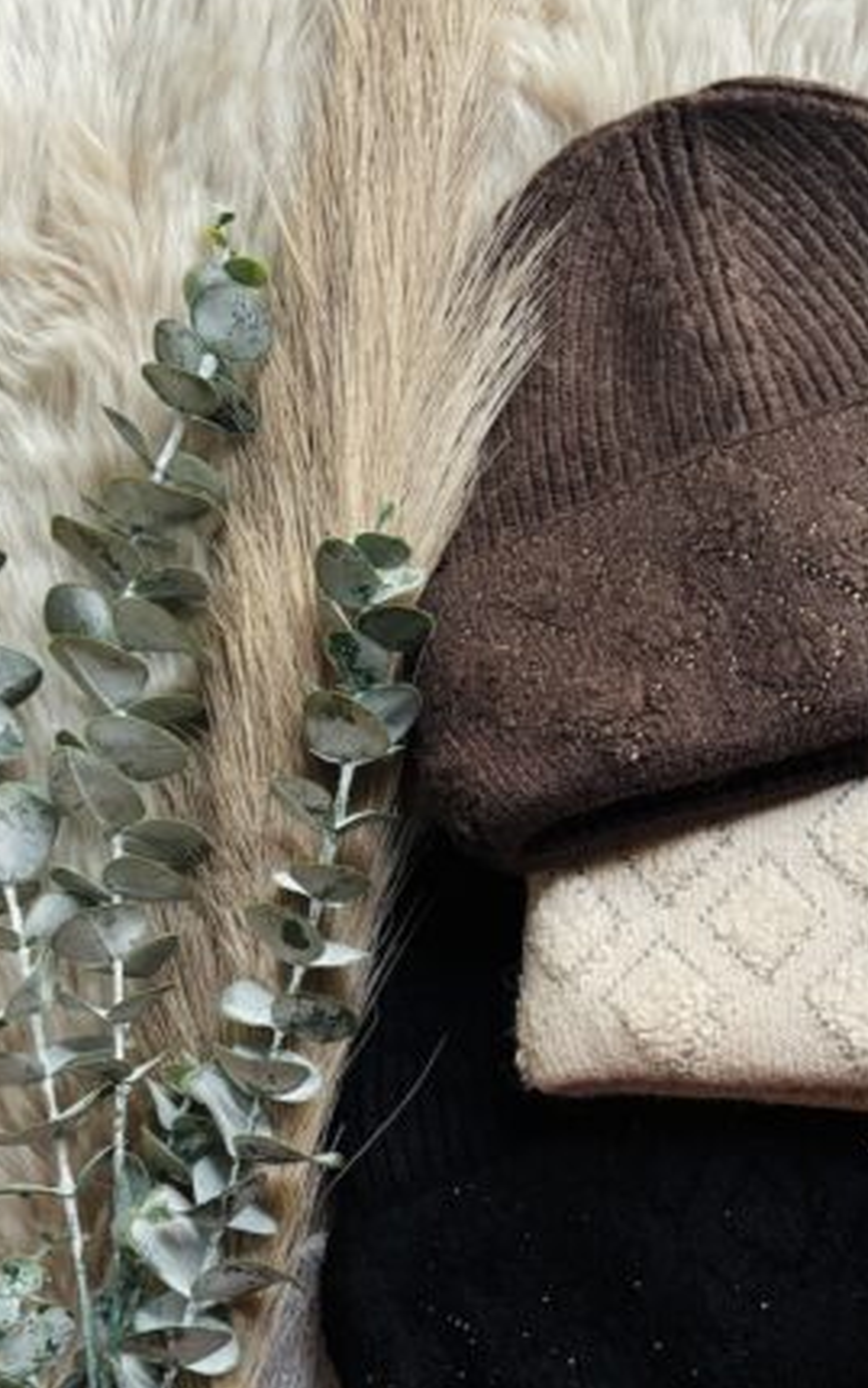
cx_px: 702
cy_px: 1077
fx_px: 1664
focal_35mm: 44
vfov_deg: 43.5
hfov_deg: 28.6
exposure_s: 1/60
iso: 500
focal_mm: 5.96
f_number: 1.6
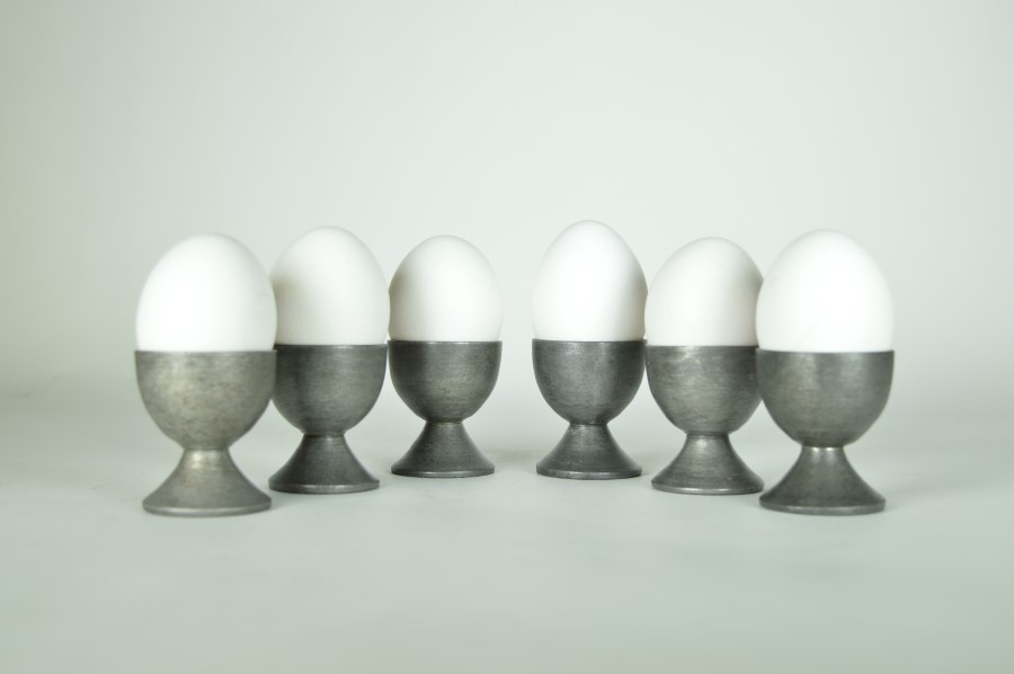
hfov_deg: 38.9
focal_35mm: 51
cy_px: 337
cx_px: 507
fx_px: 1435
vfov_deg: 26.4
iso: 100
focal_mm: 34
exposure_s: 1/160
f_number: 6.3
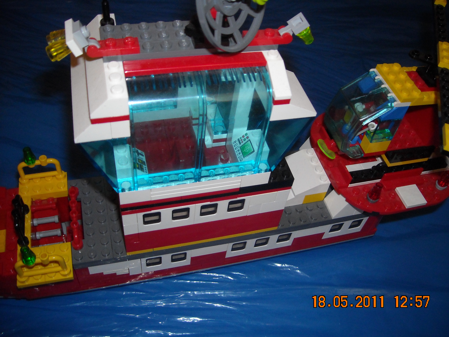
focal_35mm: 35
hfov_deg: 52.6
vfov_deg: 40.7
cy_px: 168
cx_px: 224
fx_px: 454
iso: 200
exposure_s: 1/60
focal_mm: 5.7
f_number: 5.6
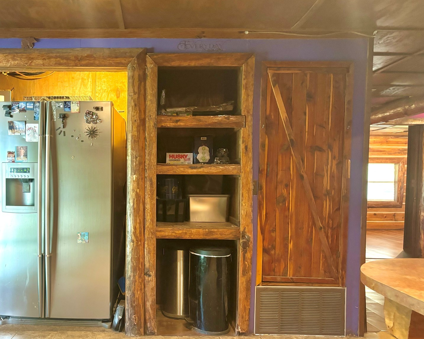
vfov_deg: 43.2
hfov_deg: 51.9
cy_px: 198
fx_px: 427
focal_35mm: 34
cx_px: 142
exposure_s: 1/40
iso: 640
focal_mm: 5.96
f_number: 1.6
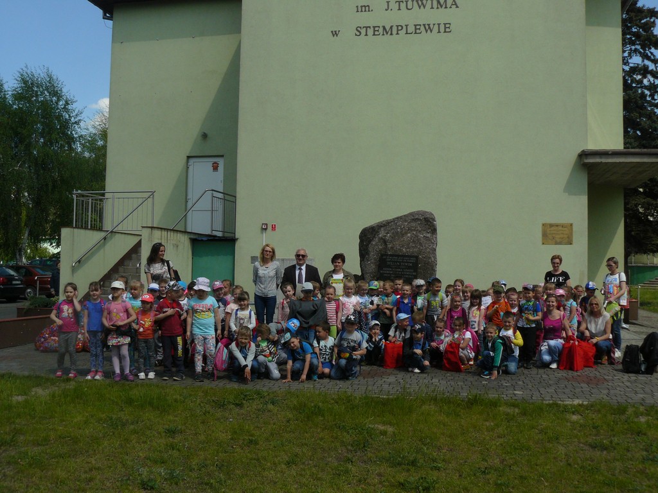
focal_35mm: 36
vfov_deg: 39.7
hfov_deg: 51.4
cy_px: 246
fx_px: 684
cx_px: 329
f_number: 4.5
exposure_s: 1/800
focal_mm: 6
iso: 100
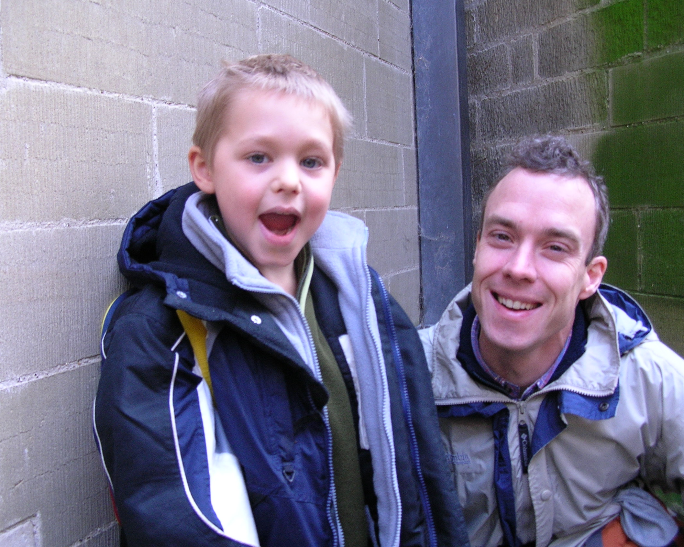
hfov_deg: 47.9
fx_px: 769
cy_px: 277
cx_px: 347
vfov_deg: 39.2
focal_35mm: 38
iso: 50
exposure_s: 1/37.4
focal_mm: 6
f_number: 2.7
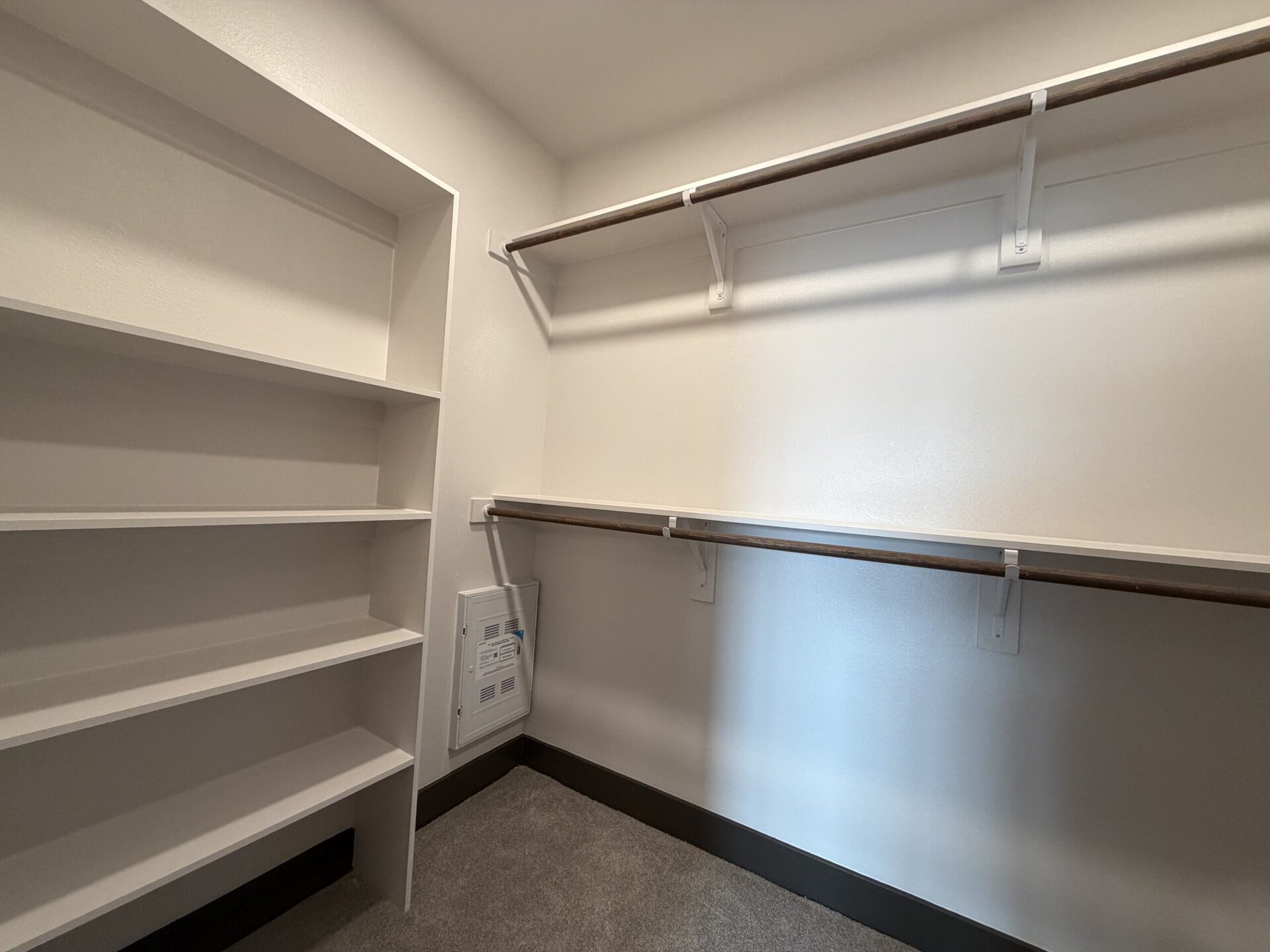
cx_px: 635
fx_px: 514
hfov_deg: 102.1
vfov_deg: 85.7
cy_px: 476
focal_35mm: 14
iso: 250
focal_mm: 2.22
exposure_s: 1/120
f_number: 2.2
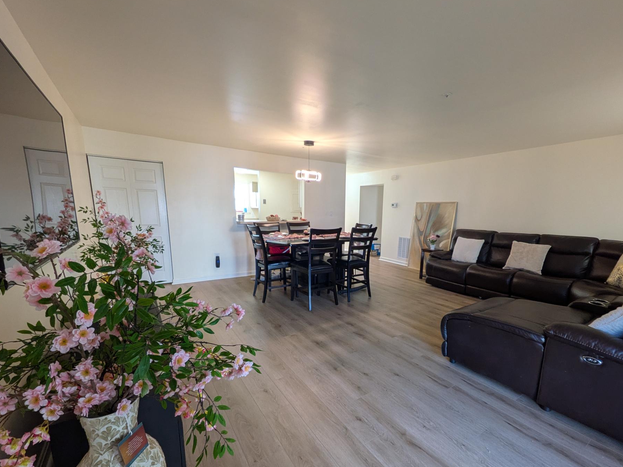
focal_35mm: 16
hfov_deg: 94.1
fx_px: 288
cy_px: 262
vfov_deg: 77.8
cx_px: 347
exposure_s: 1/24
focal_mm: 1.85
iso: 95
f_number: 2.2
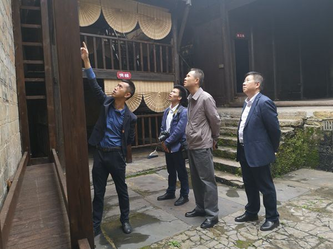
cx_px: 166
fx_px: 260
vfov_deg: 51.4
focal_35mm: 27
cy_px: 124
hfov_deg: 65.3
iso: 50
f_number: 1.8
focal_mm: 3.95
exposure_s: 1/183
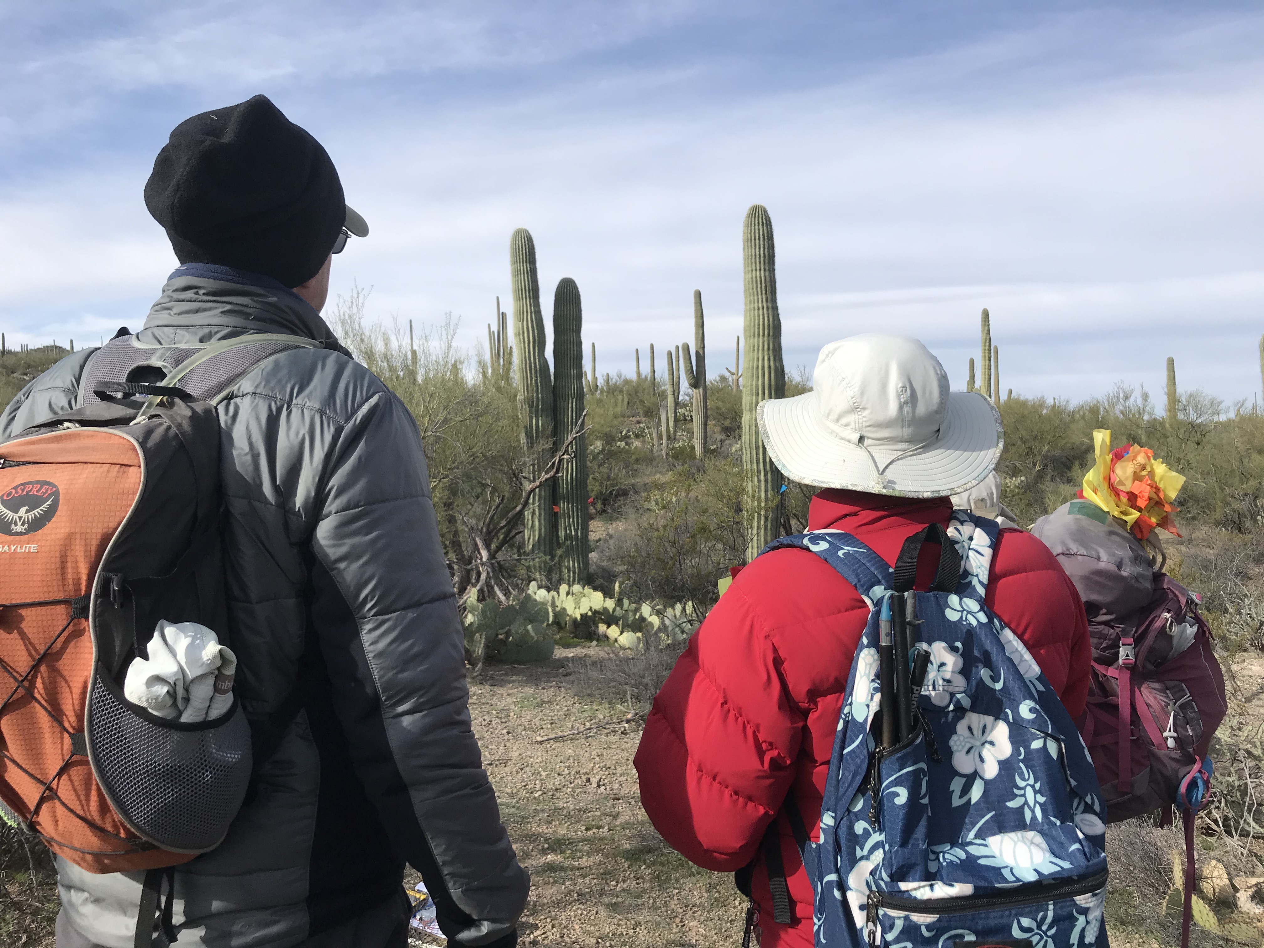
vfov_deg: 49.7
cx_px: 632
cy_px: 474
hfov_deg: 63.4
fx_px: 1022
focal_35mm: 28
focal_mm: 3.99
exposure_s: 1/2398
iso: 20
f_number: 1.8
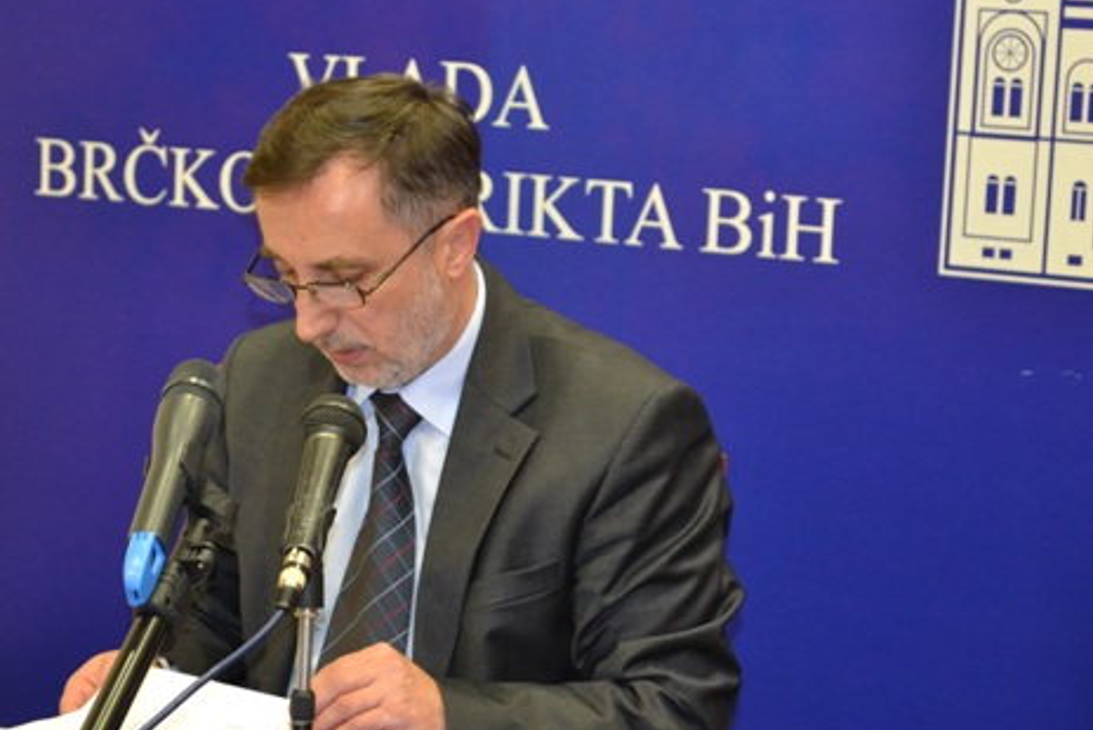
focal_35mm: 114
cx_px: 415
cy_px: 418
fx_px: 3454
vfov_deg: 12.1
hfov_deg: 18.0
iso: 2500
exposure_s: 1/60
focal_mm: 55
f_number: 5.6
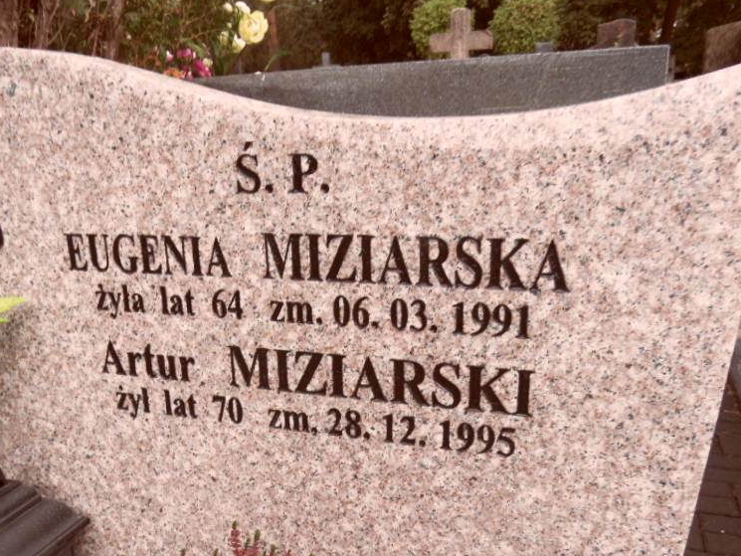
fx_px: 707
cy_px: 374
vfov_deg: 42.3
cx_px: 311
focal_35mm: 33
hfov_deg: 55.1
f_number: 3.2
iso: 100
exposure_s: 1/90
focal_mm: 3.9
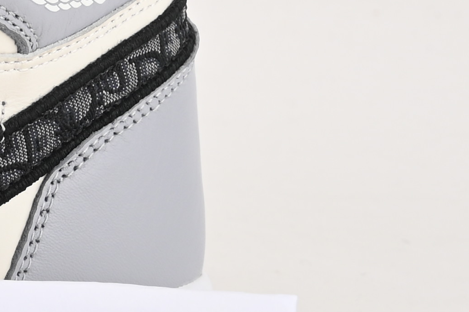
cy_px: -110
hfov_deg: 7.6
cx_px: -701
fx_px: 3269
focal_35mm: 251
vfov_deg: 5.4
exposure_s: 1/200
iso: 100
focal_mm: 43
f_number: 11
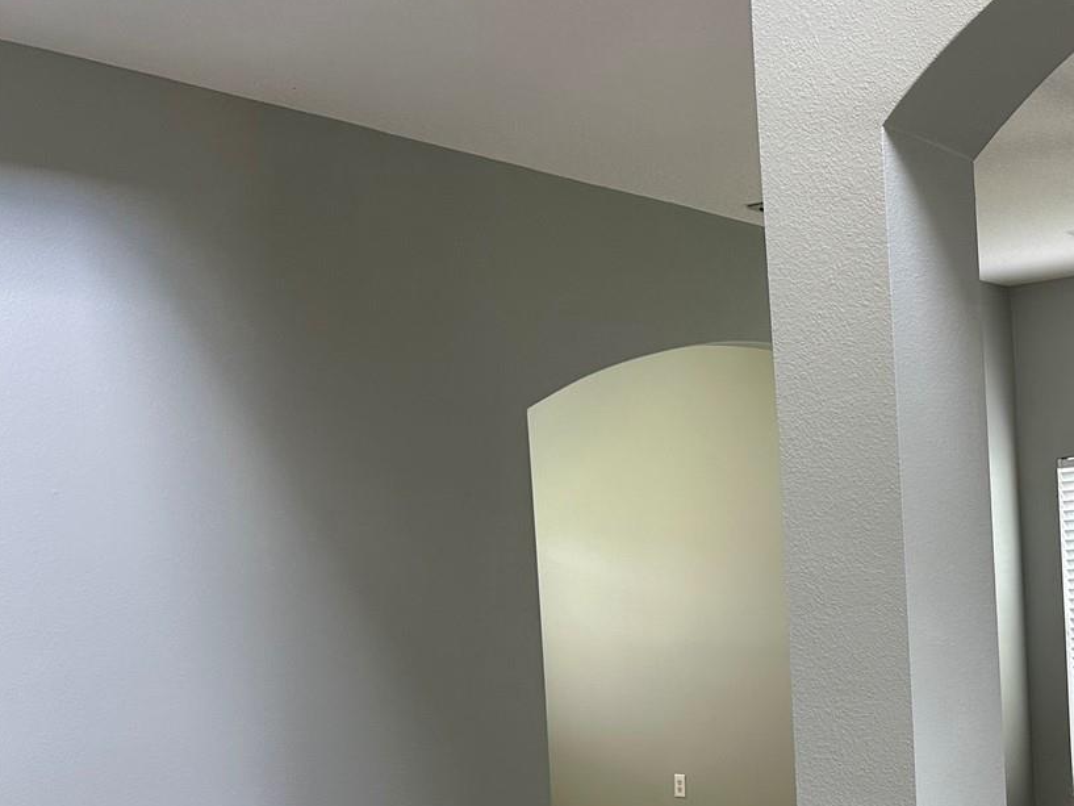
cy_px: 605
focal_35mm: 47
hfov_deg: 36.8
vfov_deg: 30.4
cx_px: 1042
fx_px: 1458
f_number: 1.78
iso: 160
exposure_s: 1/120
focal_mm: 6.86
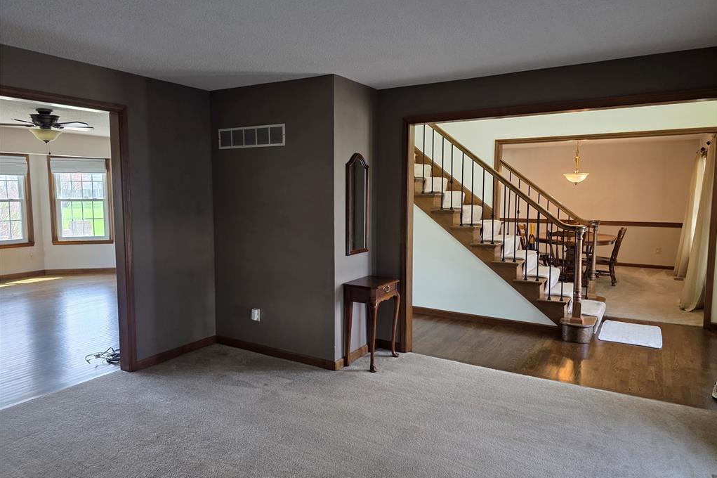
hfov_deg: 73.8
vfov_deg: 53.1
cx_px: 359
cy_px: 235
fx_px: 478
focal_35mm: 24
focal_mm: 6.3
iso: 320
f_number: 1.7
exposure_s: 1/120
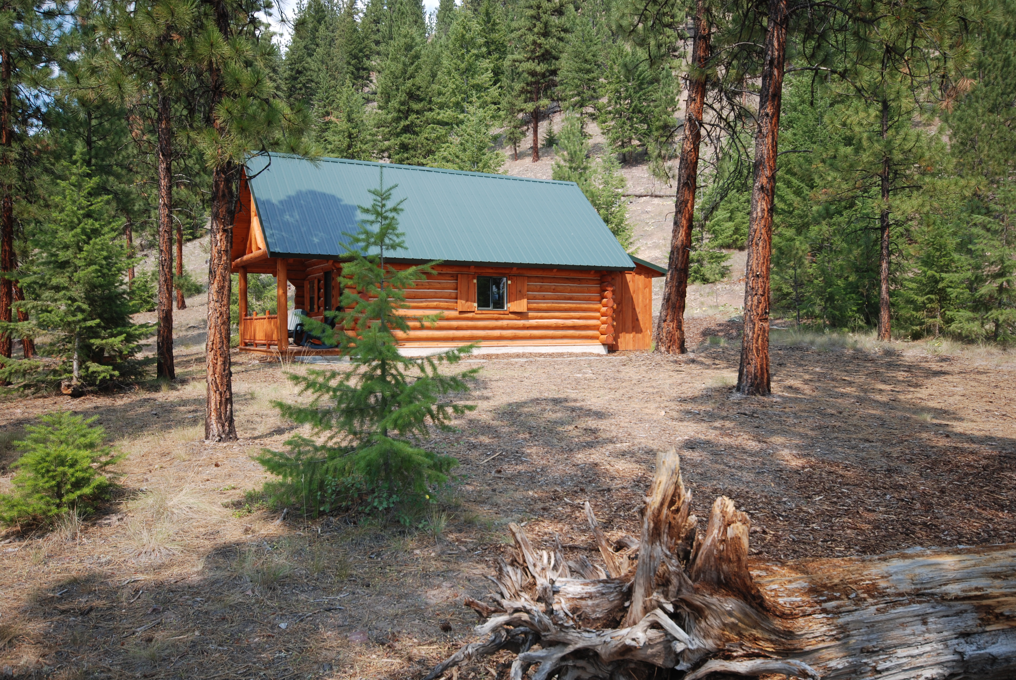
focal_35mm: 30
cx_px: 508
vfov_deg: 43.7
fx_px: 848
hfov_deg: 61.9
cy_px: 340
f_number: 5.6
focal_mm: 20
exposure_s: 1/125
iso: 100
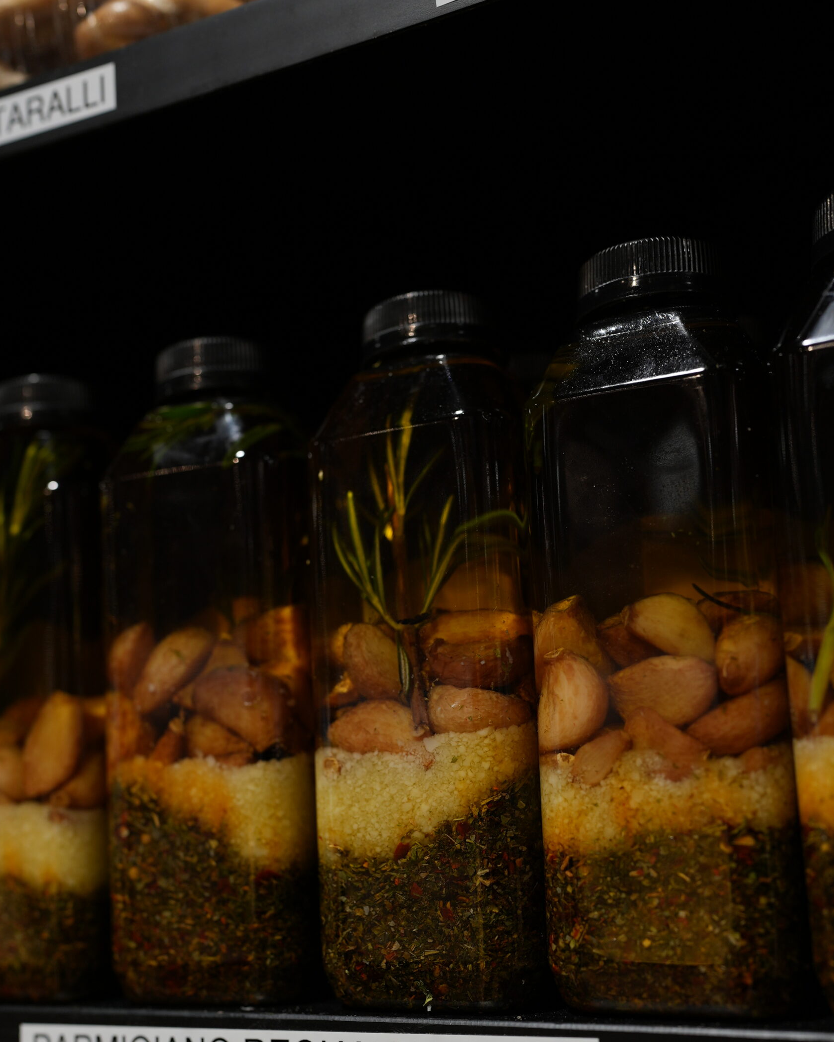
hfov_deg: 37.3
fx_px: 1234
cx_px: 416
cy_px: 618
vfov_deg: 45.6
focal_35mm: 40
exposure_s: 1/160
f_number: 3.2
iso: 320
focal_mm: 35
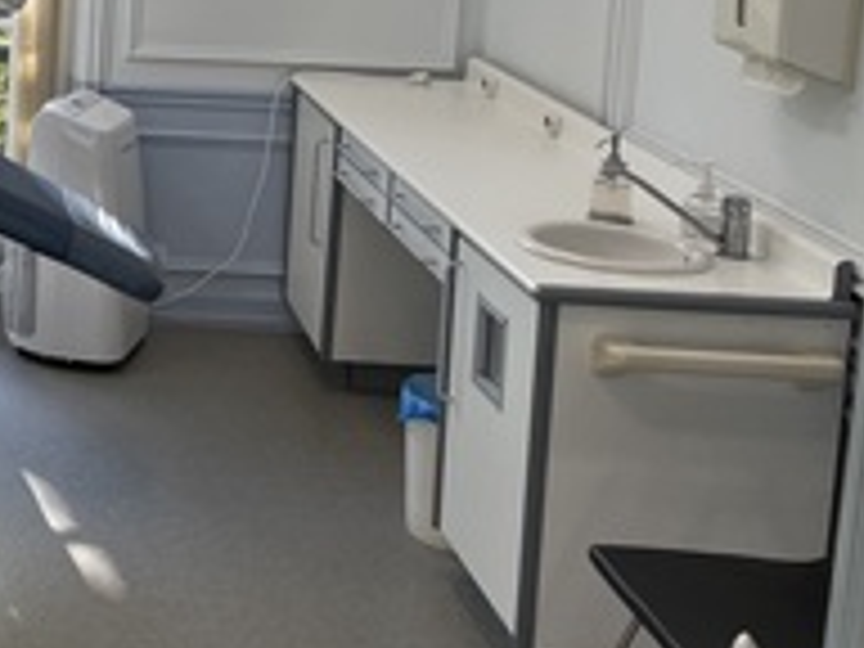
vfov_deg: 20.3
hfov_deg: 24.6
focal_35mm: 70
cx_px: -230
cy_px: -20
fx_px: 1747
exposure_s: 1/199
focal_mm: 5.1
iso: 40
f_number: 1.6
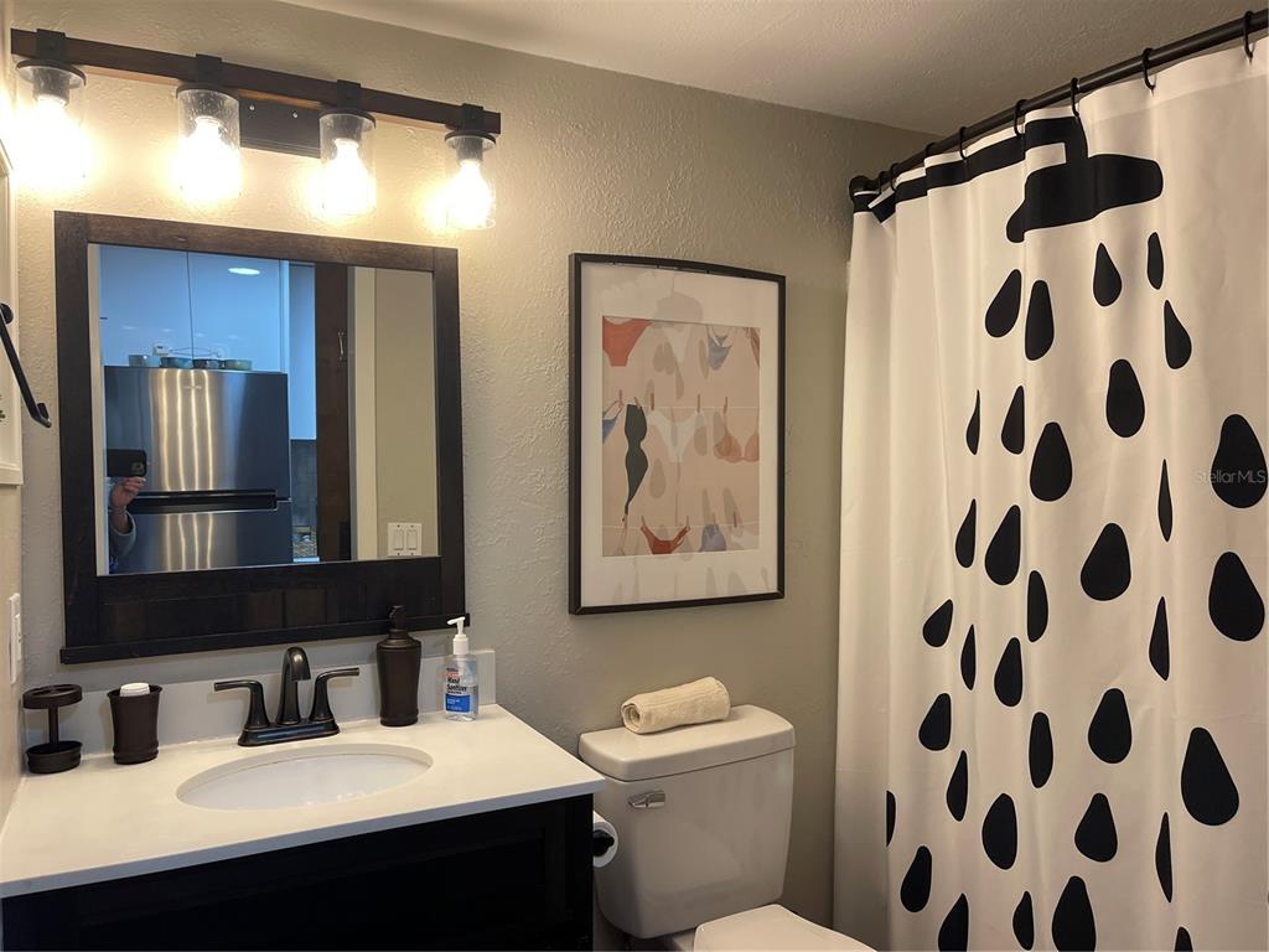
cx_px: 634
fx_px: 916
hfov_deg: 69.4
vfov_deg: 54.9
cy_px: 476
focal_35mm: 25
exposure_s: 1/120
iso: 125
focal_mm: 5.1
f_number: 1.6
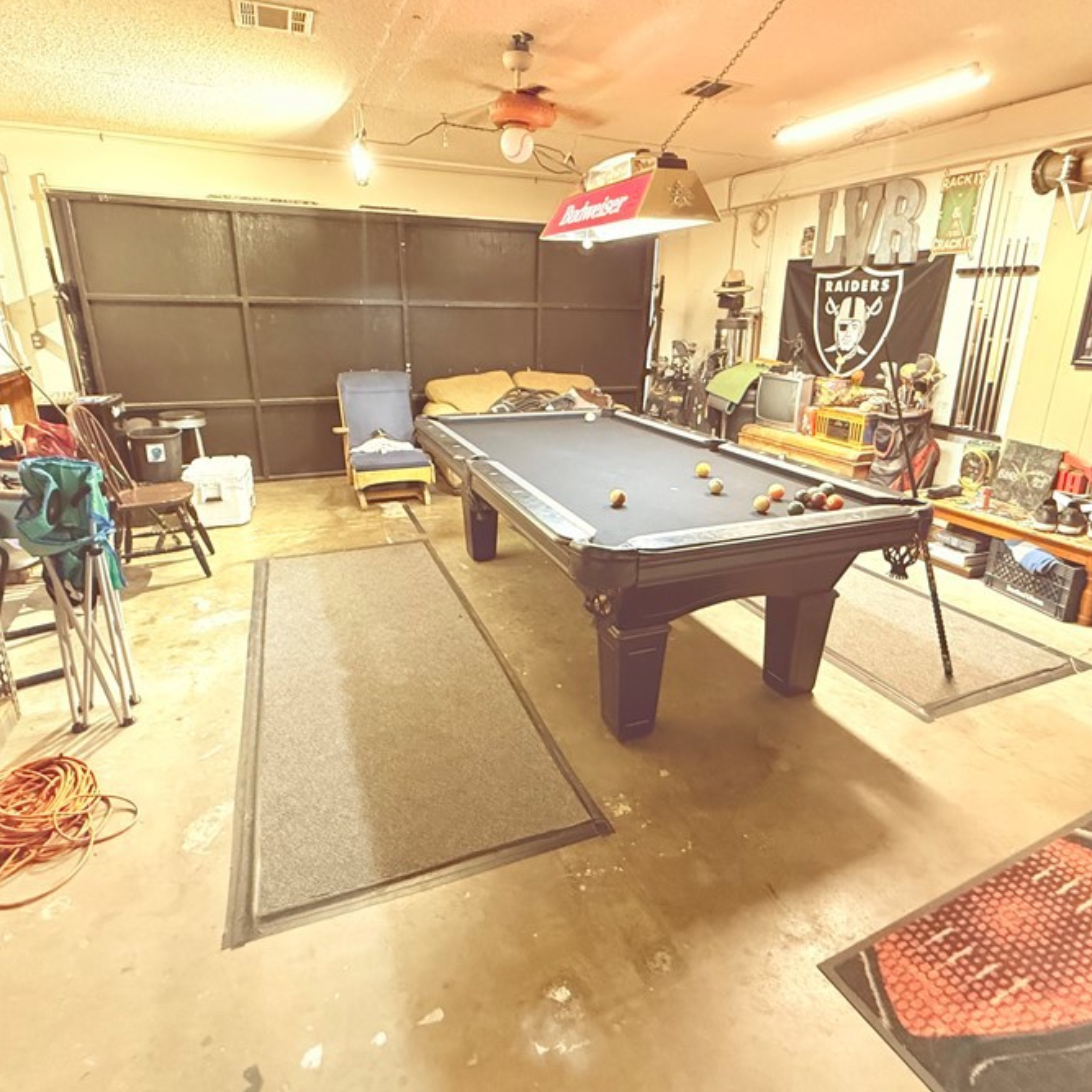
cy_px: 517
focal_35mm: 19
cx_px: 576
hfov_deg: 77.6
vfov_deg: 77.6
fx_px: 678
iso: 1000
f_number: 2.2
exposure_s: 1/60
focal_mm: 2.22
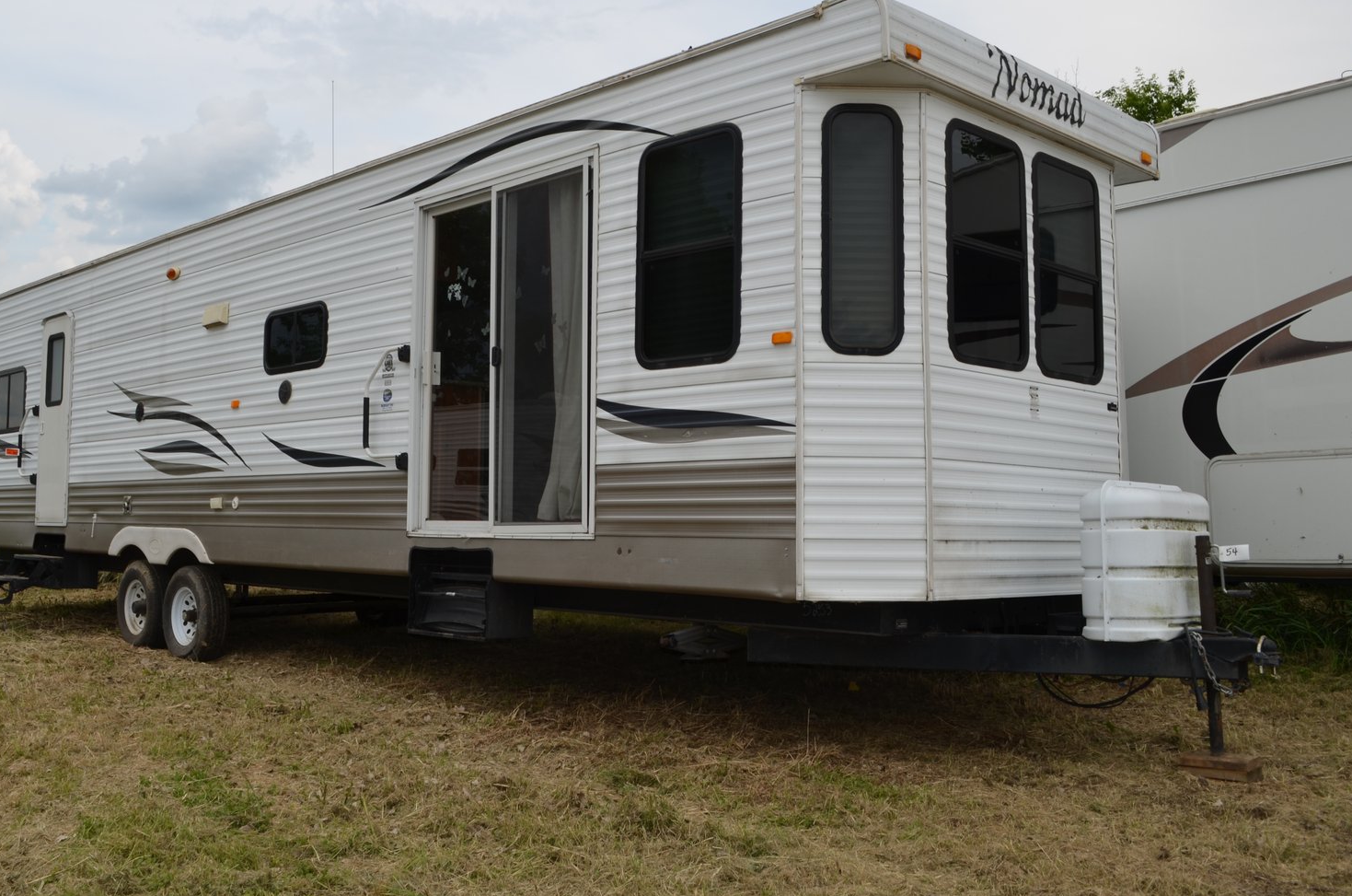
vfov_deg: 37.6
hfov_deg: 54.5
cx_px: 622
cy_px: 390
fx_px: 1312
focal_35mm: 35
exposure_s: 1/200
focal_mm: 20
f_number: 10
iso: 100
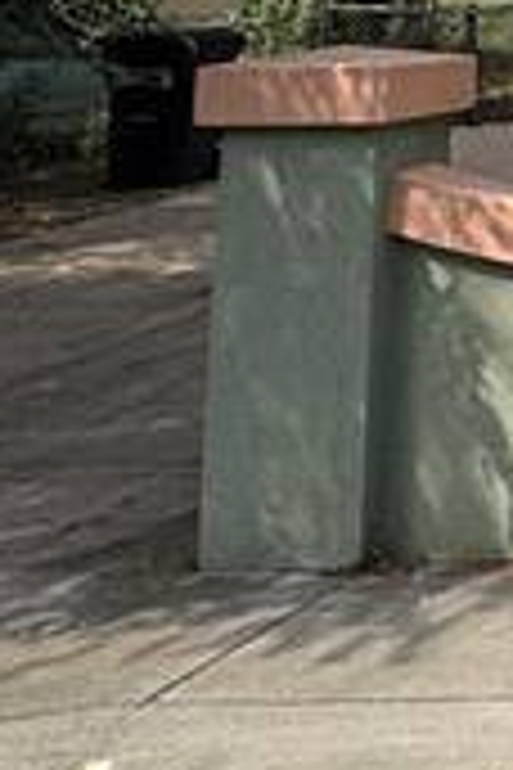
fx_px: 1859
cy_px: -178
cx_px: 1562
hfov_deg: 10.6
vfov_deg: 21.5
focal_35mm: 87
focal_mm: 2.22
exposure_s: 1/2674
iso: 50
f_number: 2.2
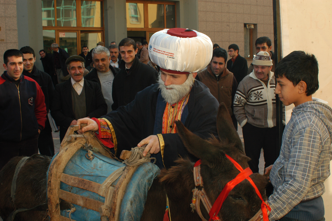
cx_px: 166
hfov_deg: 19.5
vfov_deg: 13.0
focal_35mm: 105
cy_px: 110
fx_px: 967
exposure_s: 1/180
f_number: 8
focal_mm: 70
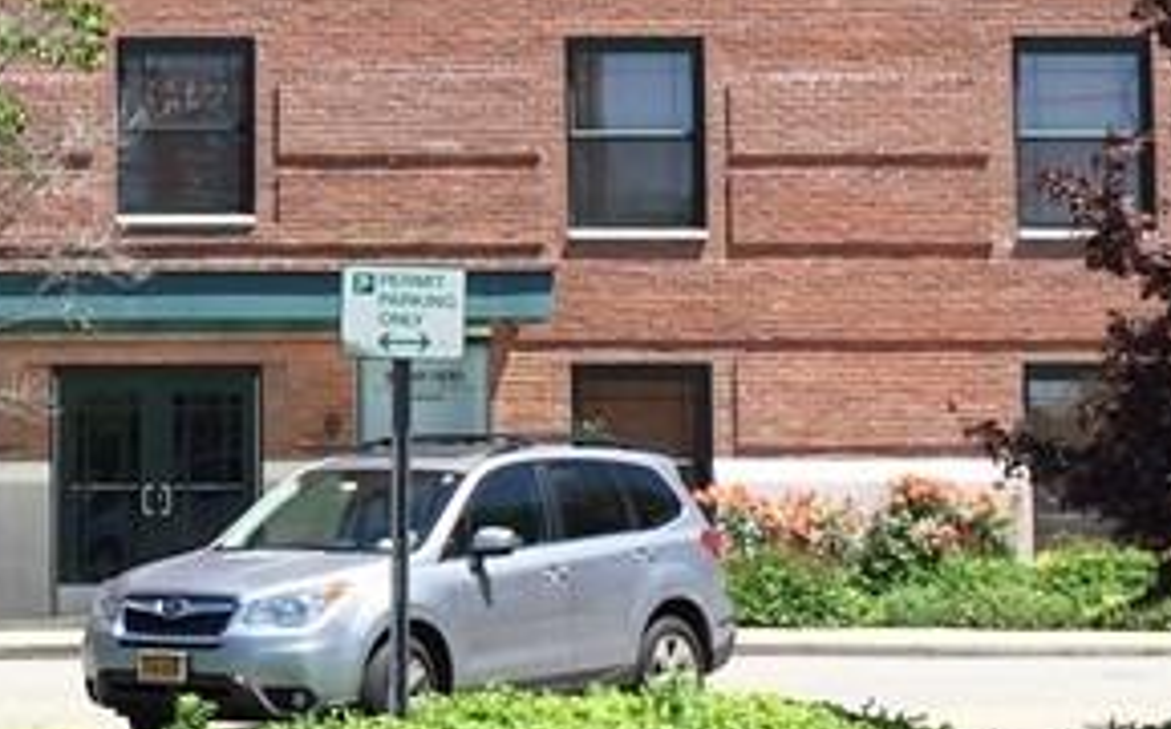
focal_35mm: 109
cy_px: 16
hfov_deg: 18.8
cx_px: 130
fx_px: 3475
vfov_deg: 11.9
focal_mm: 4.15
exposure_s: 1/898
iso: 32
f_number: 2.2
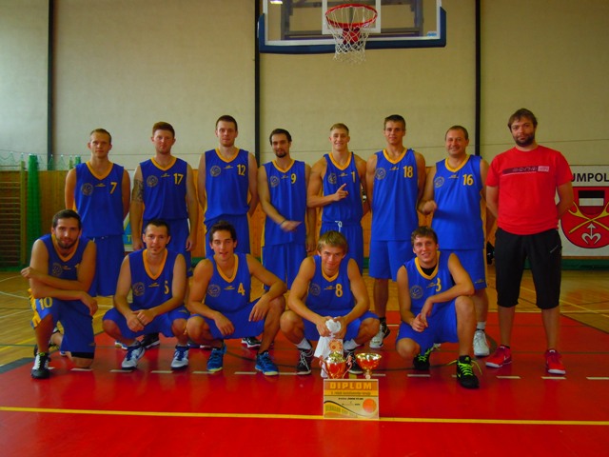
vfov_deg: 46.8
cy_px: 228
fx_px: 528
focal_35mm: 30
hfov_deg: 60.0
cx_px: 304
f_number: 3.5
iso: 200
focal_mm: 5.4
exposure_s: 1/30
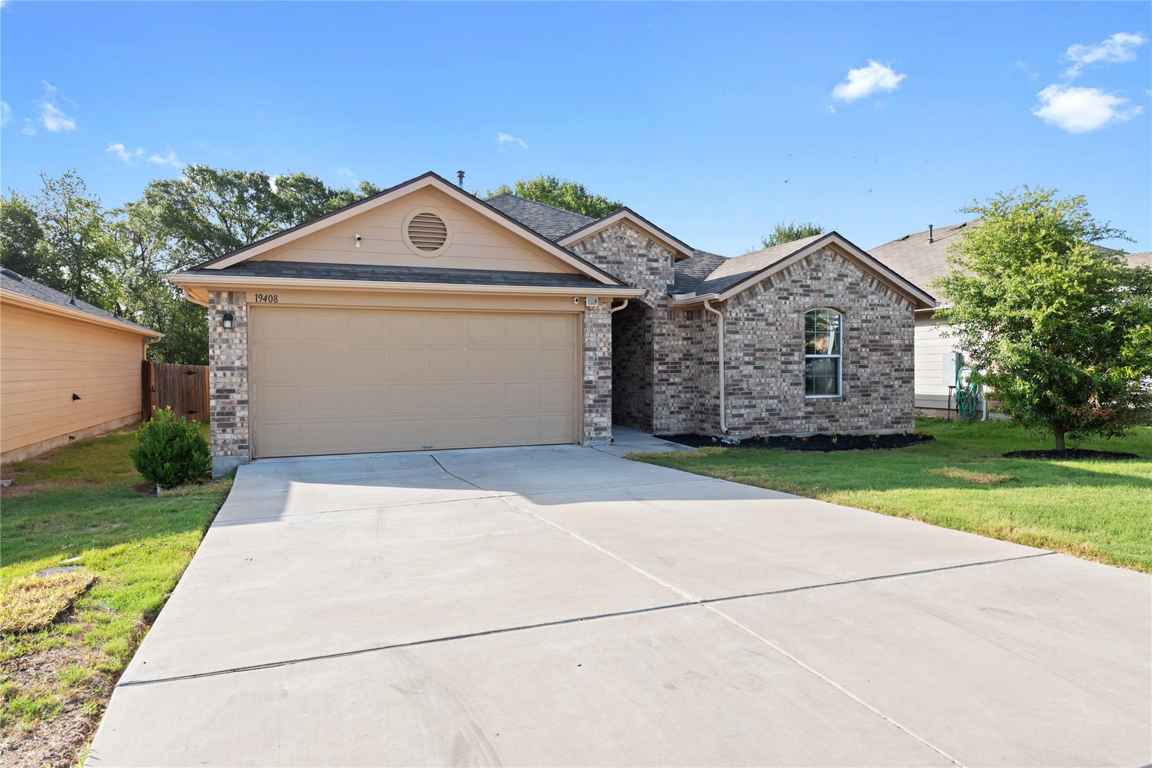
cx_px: 576
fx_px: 768
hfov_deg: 73.7
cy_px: 384
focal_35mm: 24
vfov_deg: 53.1
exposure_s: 1/320
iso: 800
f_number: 8
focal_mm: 24
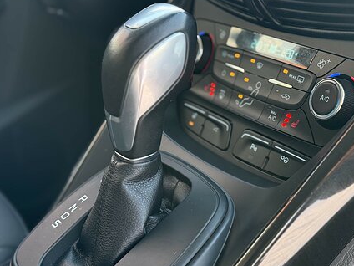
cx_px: 212
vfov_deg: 23.7
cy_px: 133
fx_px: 634
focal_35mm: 62
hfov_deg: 31.1
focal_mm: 6.76
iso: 160
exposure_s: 1/63
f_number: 1.78
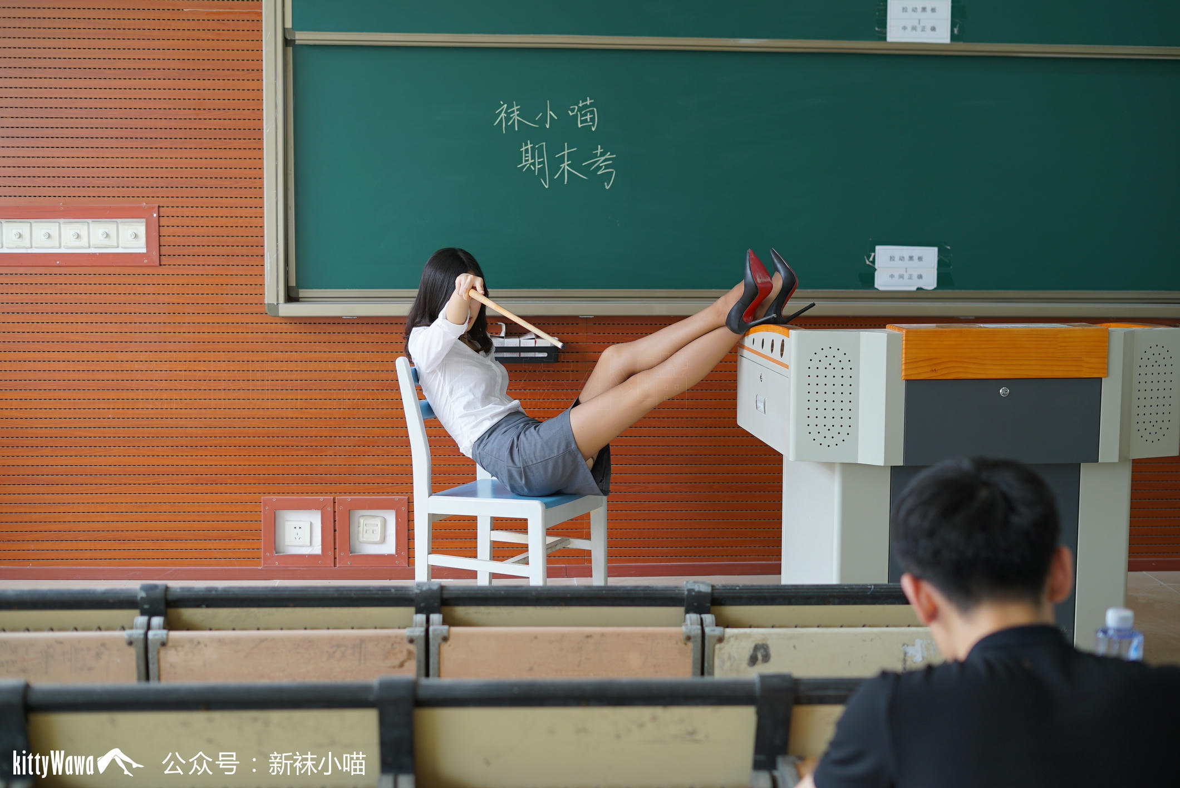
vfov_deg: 27.0
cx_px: 590
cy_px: 394
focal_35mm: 50
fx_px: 1640
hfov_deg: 39.6
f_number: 2.8
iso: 100
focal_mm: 50
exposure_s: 1/80
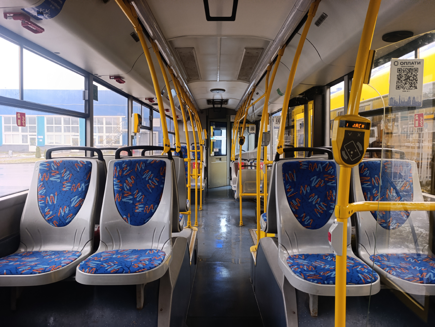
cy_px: 164
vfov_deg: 59.0
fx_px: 289
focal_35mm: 23
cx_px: 218
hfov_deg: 73.8
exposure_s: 1/50
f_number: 1.6
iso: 800
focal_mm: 6.14
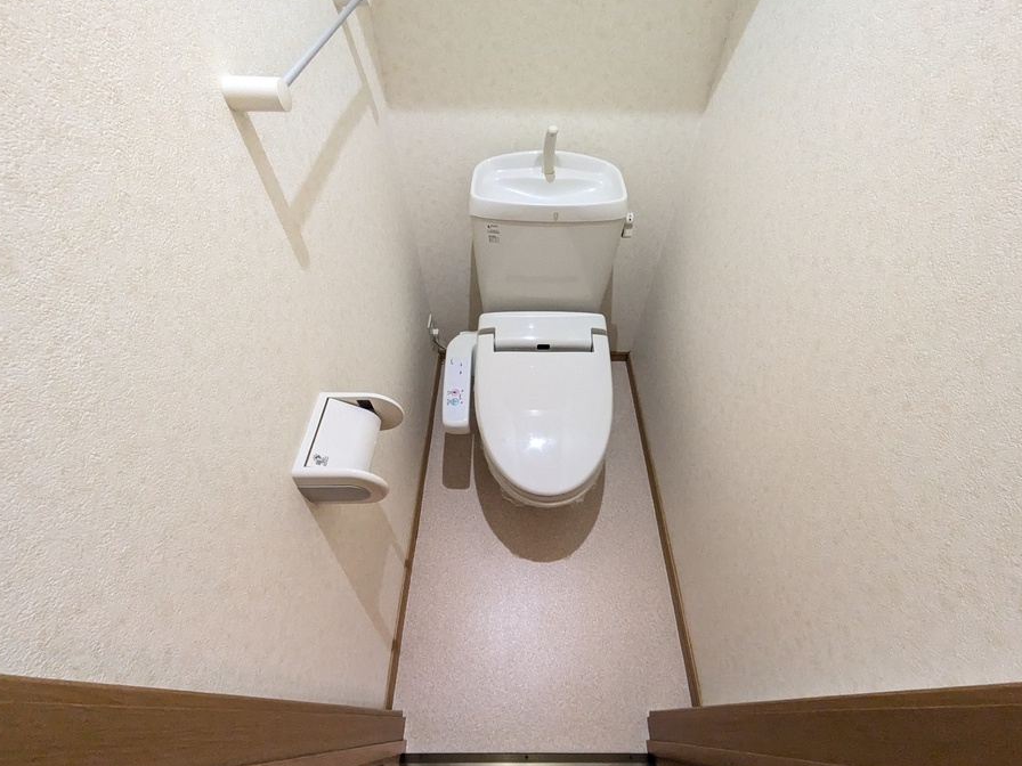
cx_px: 520
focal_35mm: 15
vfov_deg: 81.7
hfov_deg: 98.2
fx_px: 443
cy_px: 384
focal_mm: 1.83
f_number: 2.2
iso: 1455
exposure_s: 1/40
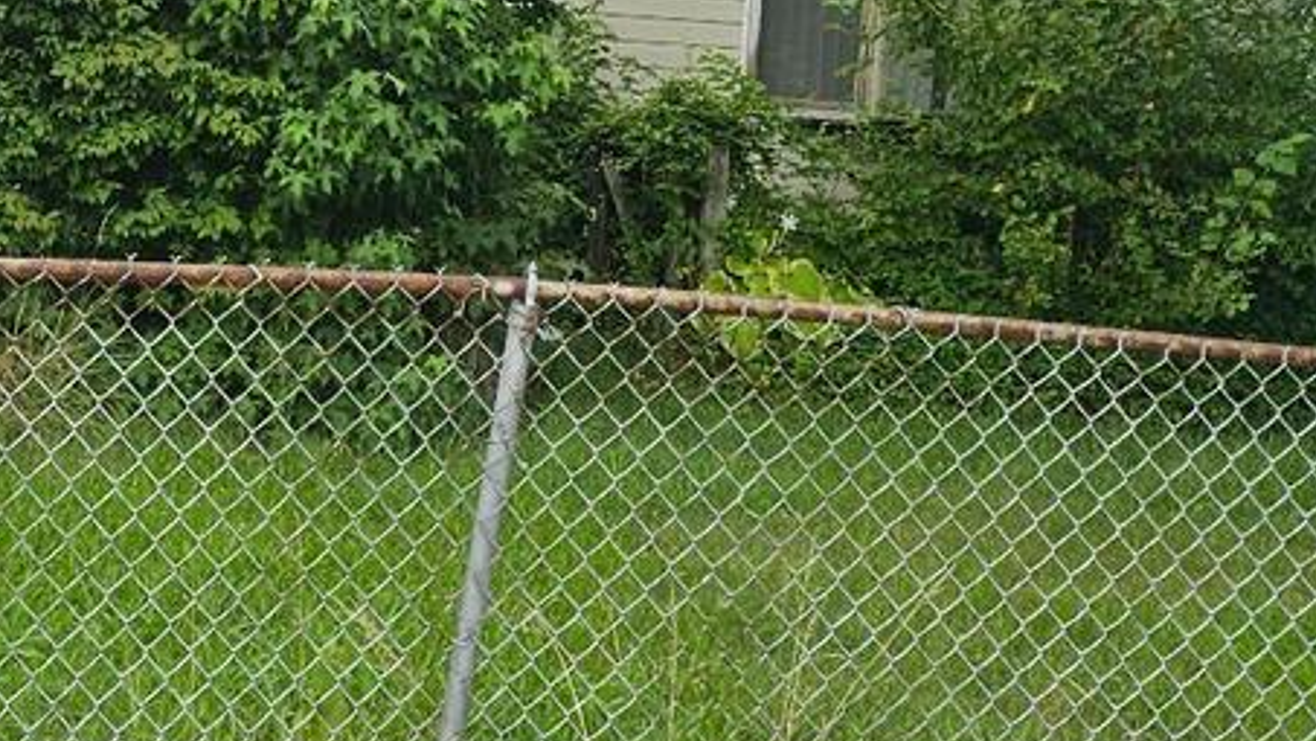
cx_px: 166
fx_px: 2967
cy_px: 125
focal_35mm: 85
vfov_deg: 14.1
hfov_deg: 24.4
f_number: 1.7
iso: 10
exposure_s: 1/409
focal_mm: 6.3
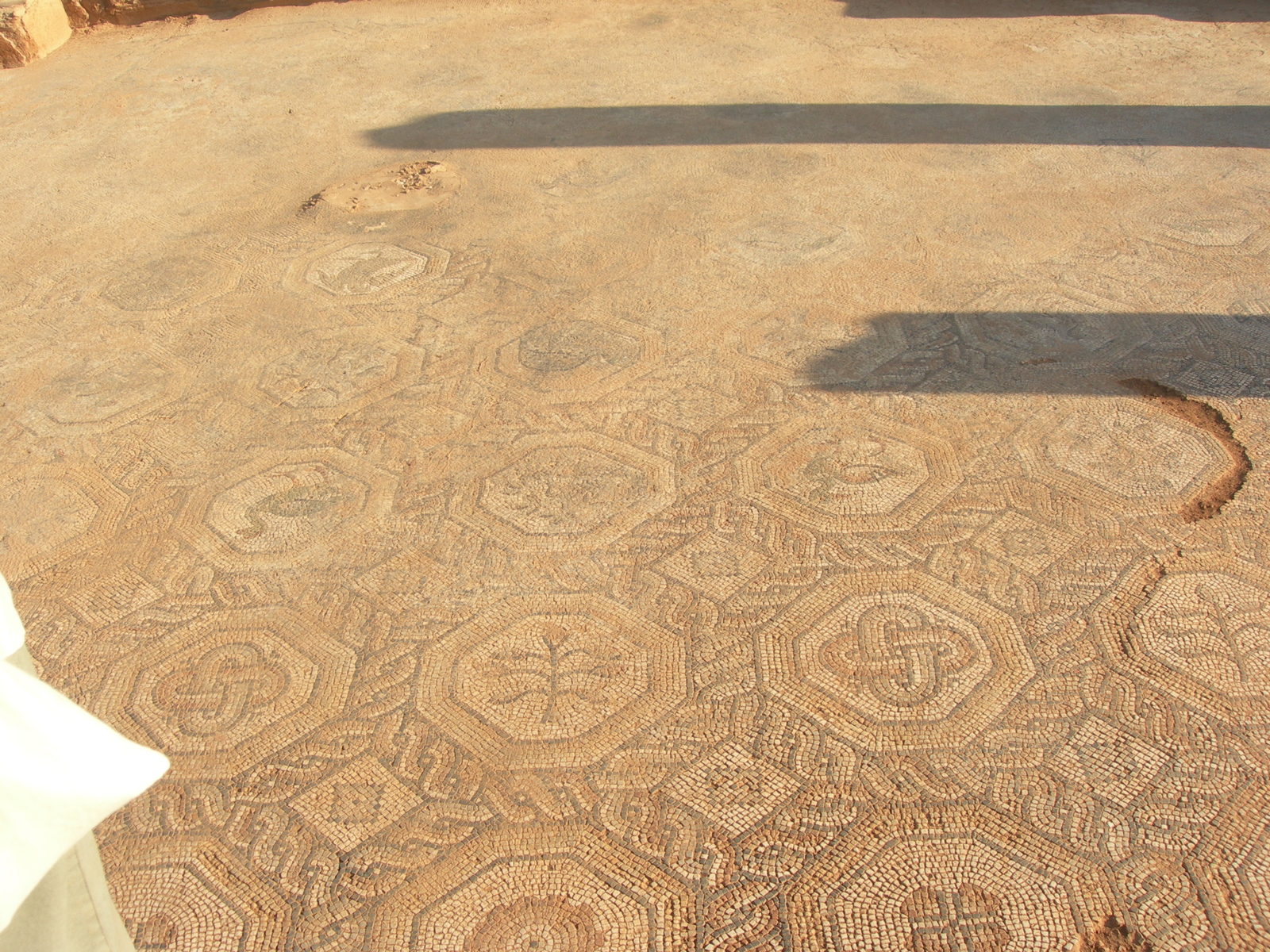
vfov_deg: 37.7
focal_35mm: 38
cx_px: 635
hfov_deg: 49.0
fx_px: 1394
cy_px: 476
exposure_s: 1/266
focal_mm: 7.8
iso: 50
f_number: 4.8
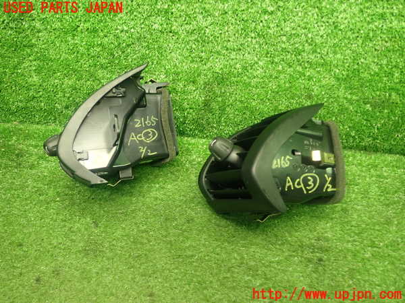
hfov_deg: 60.0
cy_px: 152
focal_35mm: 30
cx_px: 202
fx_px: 351
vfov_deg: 46.8
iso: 400
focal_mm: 5.4
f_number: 2.3
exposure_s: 1/30
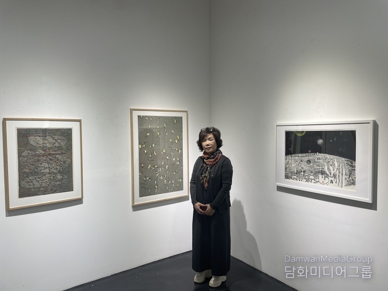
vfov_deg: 53.1
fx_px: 291
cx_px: 194
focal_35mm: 26
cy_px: 146
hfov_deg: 67.3
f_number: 1.6
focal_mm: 4.2
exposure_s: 1/120
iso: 64
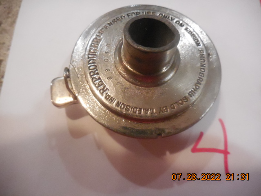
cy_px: 98
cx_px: 130
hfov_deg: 69.4
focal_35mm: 25
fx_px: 188
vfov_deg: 54.9
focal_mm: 4.5
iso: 1600
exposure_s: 1/80
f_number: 3.7
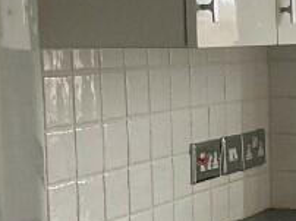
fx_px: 1213
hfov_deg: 13.2
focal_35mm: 142
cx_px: 431
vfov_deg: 10.4
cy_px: 146
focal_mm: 3.99
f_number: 1.8
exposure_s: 1/60
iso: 320
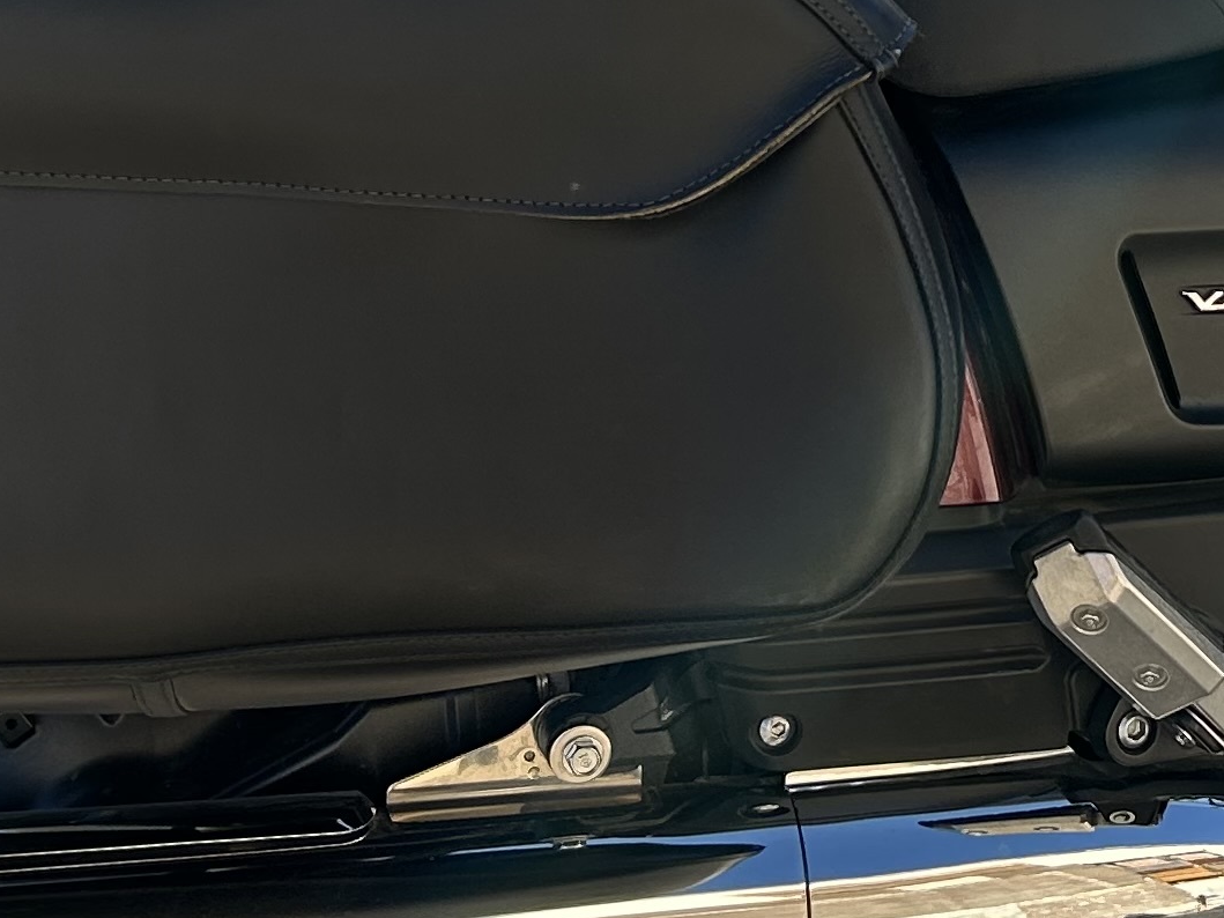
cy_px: -104
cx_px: 1338
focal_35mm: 99
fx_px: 3500
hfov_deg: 19.1
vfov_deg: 14.6
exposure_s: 1/1147
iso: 50
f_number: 1.5
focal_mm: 5.7
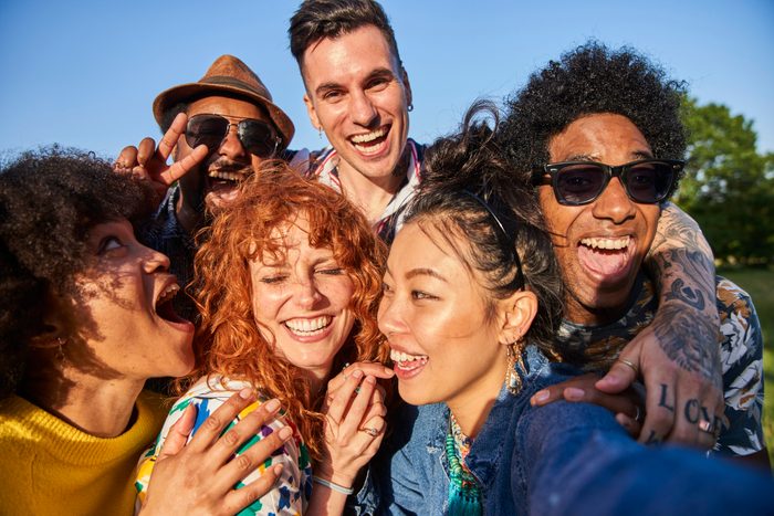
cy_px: 258
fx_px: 516
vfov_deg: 53.2
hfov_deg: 73.7
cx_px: 387
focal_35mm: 24
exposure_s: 1/800
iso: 320
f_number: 3.2
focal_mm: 24
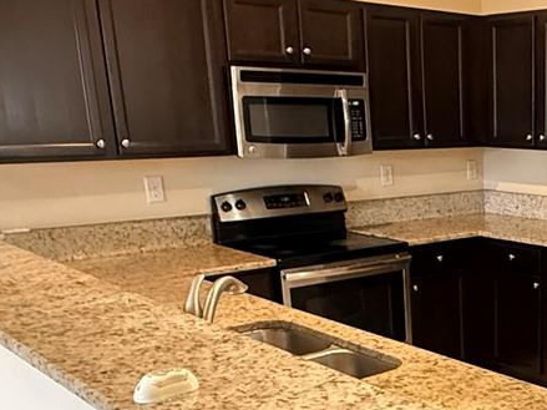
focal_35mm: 51
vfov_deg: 27.9
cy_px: 339
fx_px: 806
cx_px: 552
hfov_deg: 34.1
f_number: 2.2
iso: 1000
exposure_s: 1/60
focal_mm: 2.22
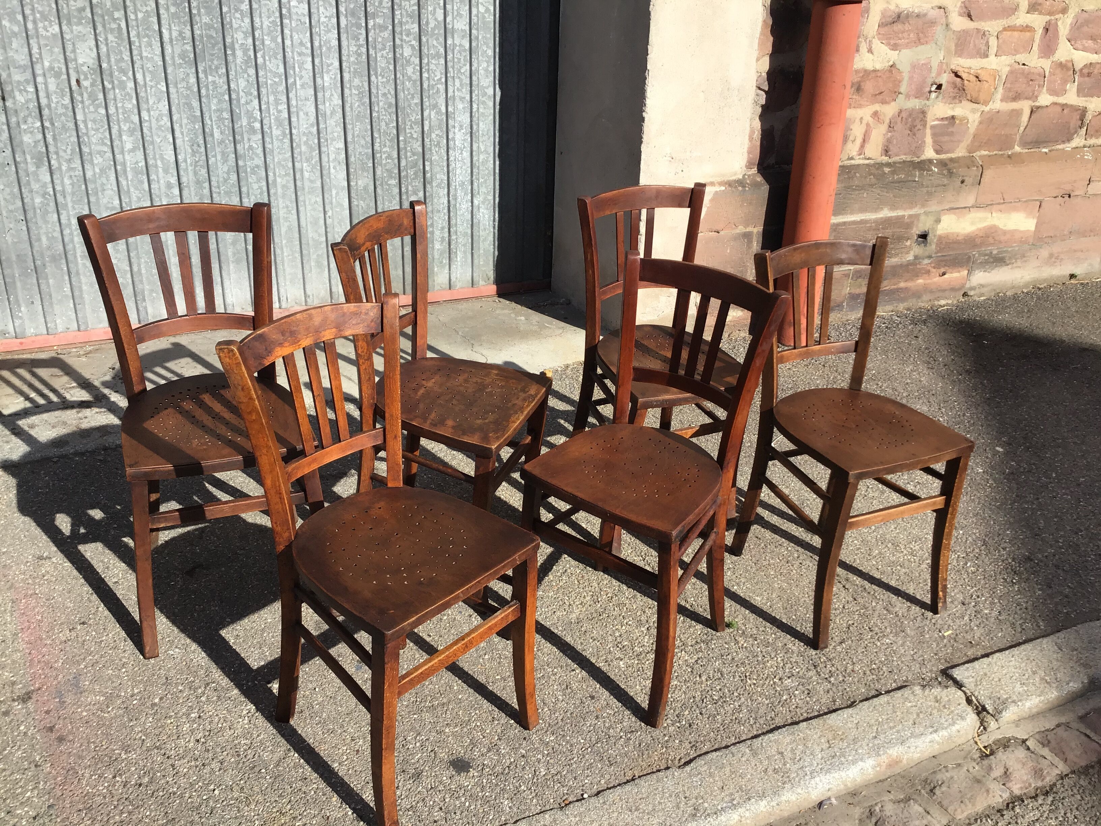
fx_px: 986
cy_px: 413
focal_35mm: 31
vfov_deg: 45.4
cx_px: 550
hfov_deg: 58.4
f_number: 2.4
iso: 25
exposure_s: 1/715
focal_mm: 3.3
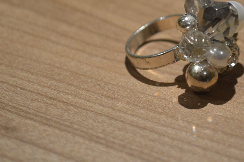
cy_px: 49
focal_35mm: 121
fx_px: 819
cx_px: 173
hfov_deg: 16.9
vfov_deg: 11.3
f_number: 5.6
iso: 1600
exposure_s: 1/40
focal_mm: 50
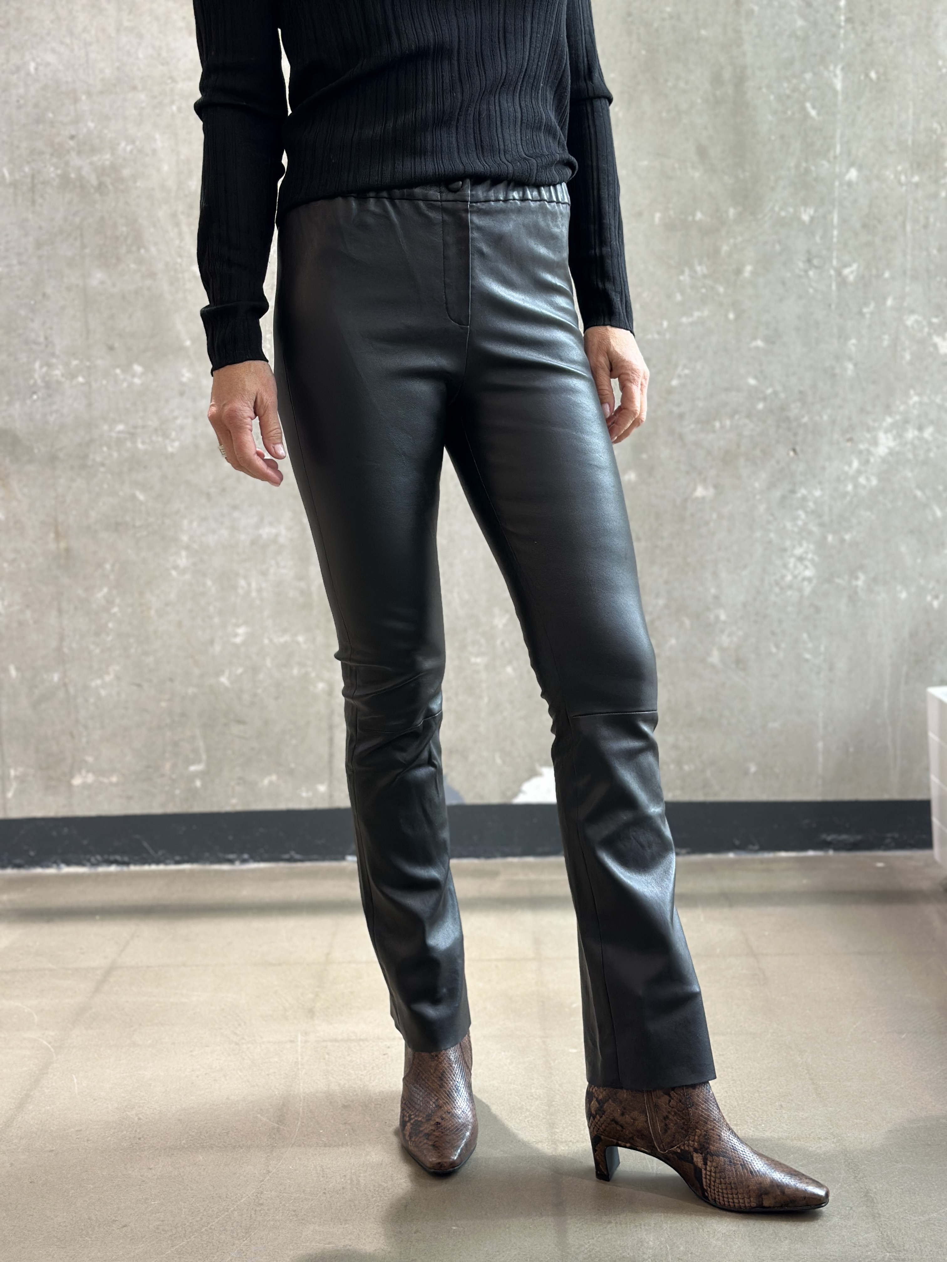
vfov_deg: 39.7
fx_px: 1751
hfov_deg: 30.3
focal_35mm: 48
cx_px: 474
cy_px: 631
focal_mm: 6.86
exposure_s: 1/50
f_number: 1.78
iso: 100
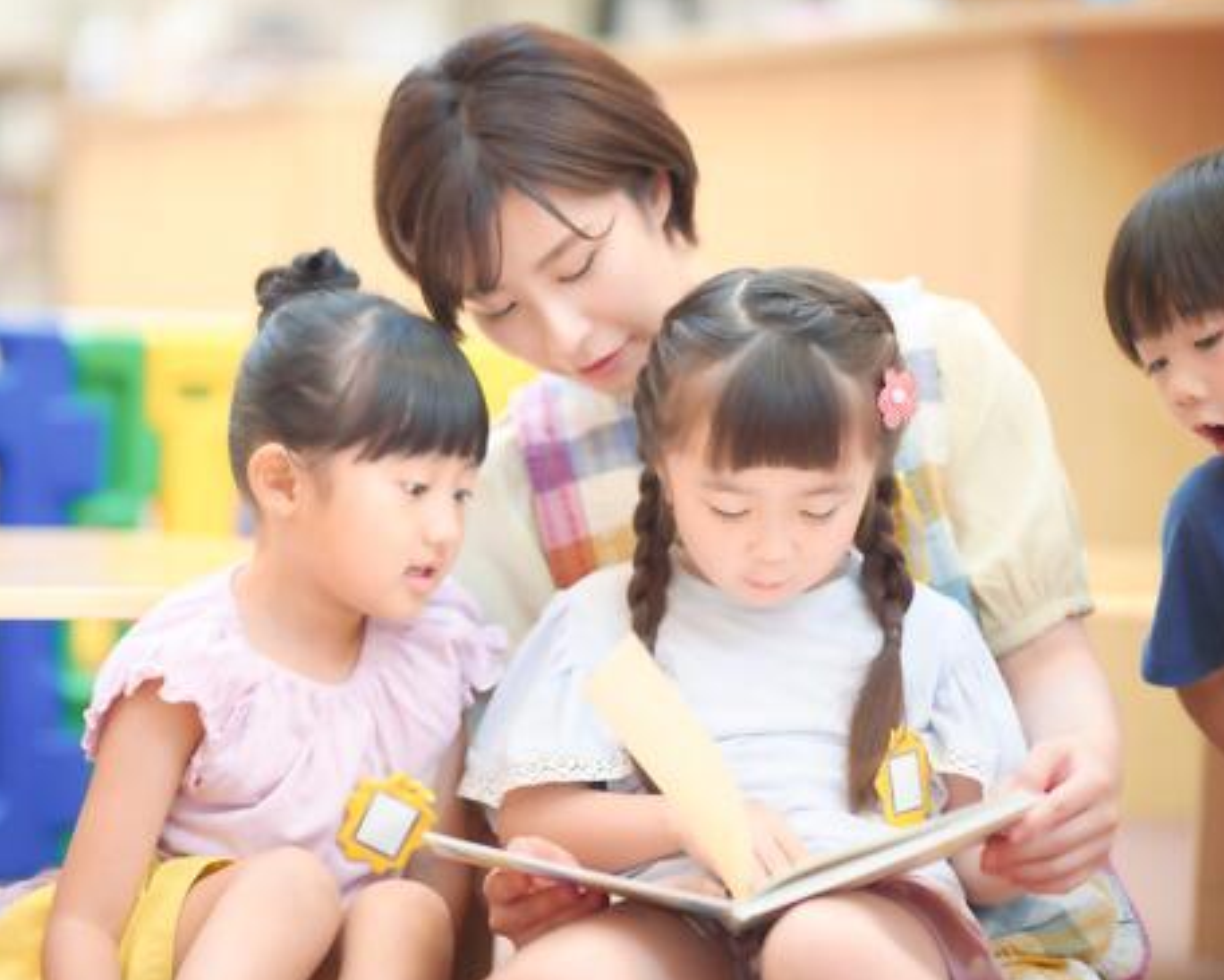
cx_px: 454
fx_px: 3805
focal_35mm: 105
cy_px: 467
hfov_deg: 18.2
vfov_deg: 14.7
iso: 400
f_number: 1.4
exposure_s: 1/640
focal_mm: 85
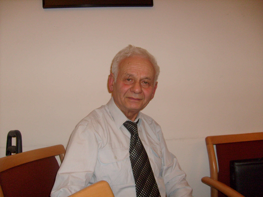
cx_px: 132
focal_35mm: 35
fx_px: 266
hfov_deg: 52.6
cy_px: 98
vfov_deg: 40.7
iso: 100
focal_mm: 5.8
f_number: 2.8
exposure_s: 1/45
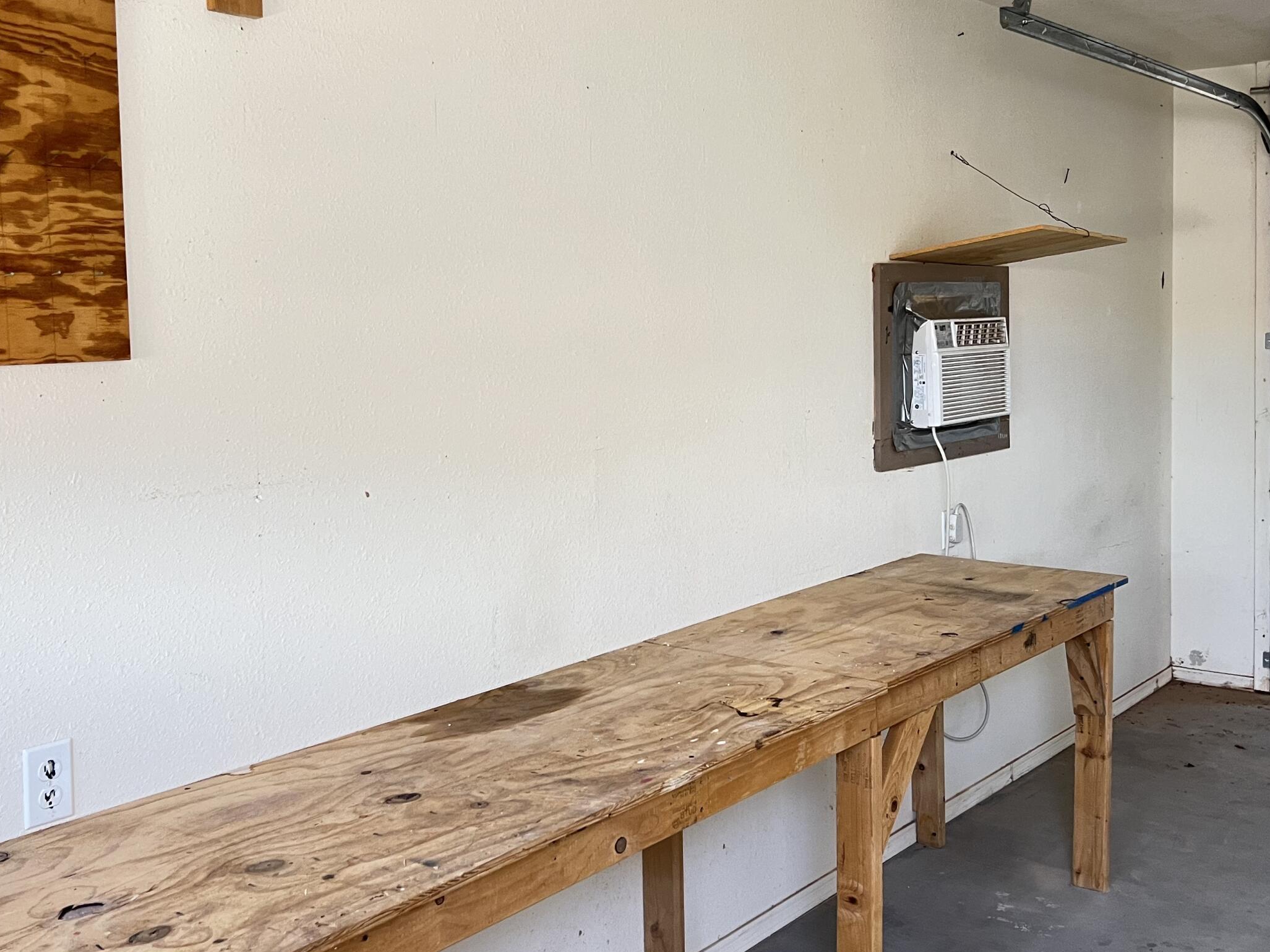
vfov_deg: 37.6
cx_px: 695
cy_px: 389
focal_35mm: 38
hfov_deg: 48.9
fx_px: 1394
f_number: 1.5
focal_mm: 5.7
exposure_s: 1/60
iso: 200
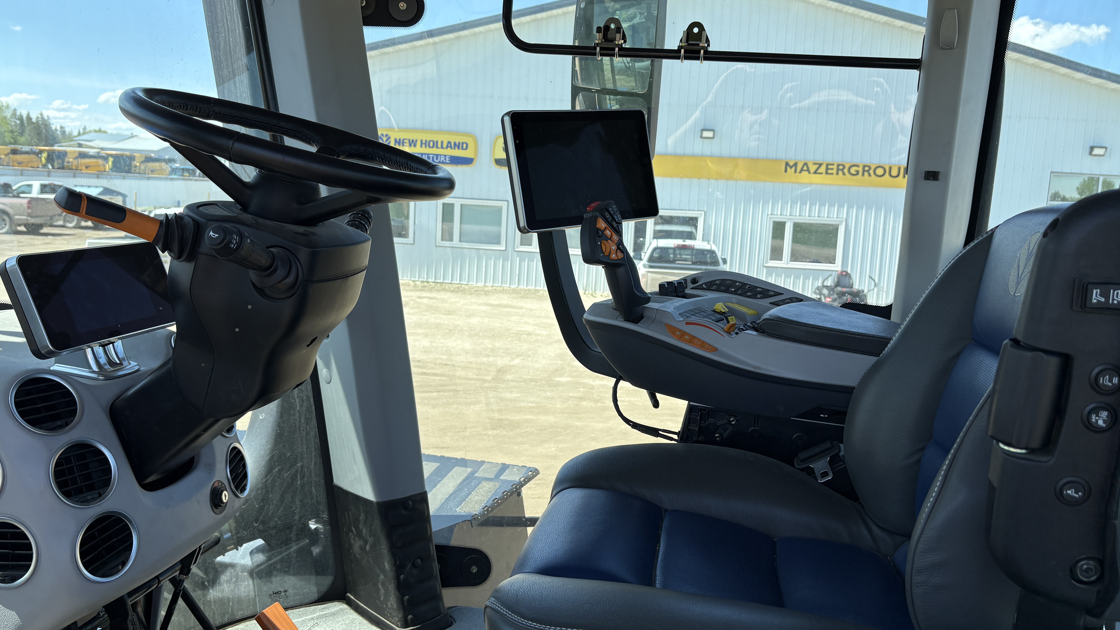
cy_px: 274
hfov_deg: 66.1
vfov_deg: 40.1
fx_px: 861
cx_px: 552
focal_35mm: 29
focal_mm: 5.96
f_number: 1.6
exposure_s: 1/1364
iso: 50
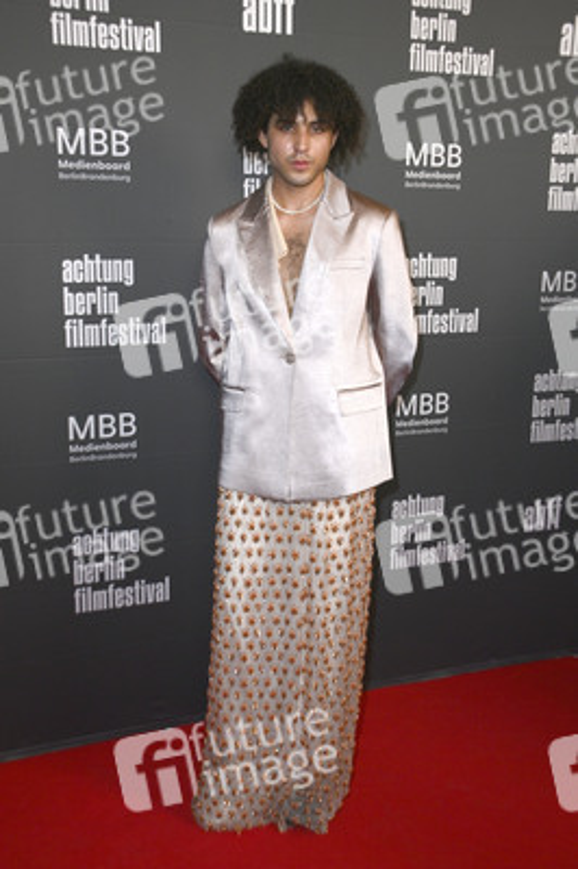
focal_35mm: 36
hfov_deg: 36.8
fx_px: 868
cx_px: 289
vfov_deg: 53.2
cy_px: 434
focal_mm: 36
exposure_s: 1/250
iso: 1250
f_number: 6.3
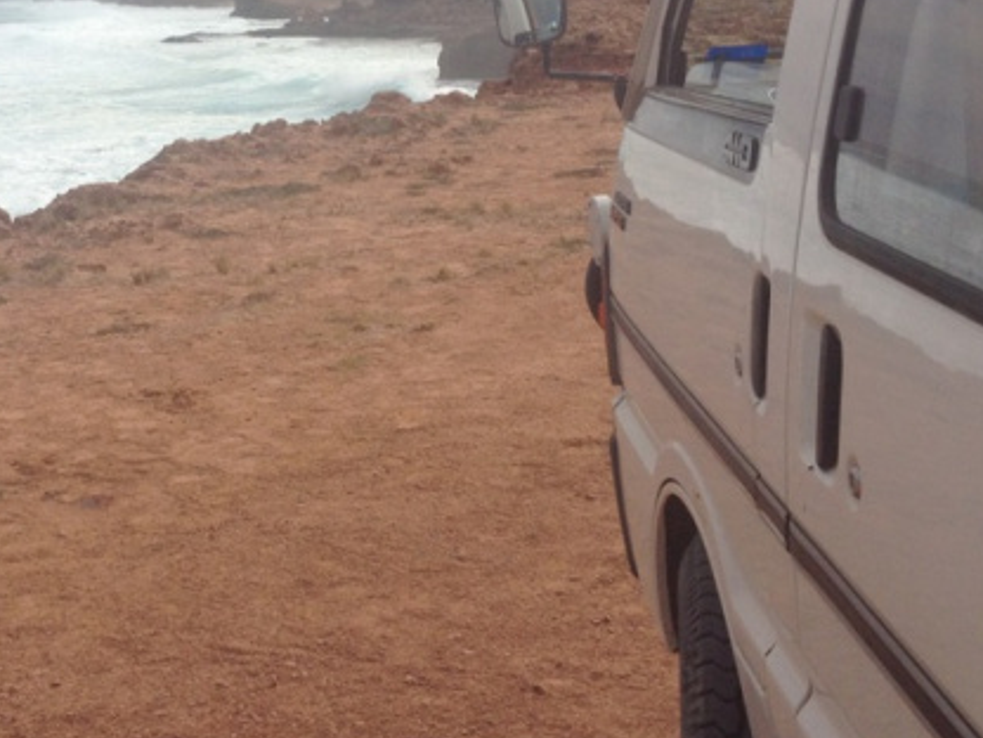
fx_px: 1959
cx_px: 295
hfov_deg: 27.9
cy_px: 129
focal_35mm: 69
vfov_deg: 21.0
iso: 50
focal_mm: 4.28
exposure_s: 1/4608
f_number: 2.4
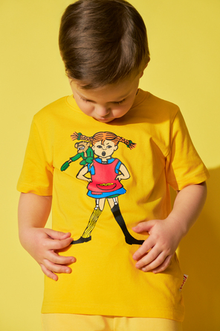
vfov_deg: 13.5
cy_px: 164
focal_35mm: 152
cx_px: 109
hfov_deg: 9.0
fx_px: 1393
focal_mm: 150
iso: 400
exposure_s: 1/200
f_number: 6.3
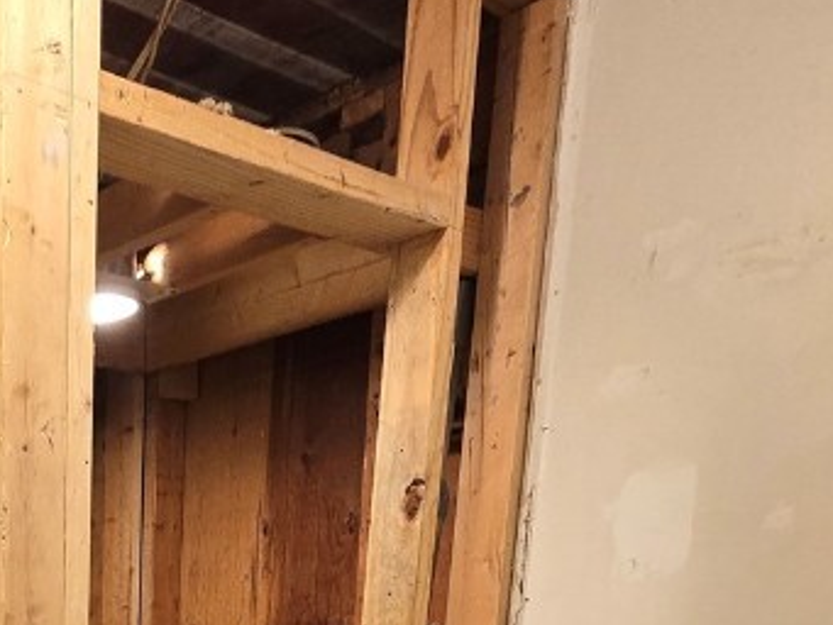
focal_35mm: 39
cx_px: -44
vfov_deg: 28.8
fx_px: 939
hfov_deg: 40.4
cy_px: 847
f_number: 2.2
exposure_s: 1/60
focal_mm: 2.2
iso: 400
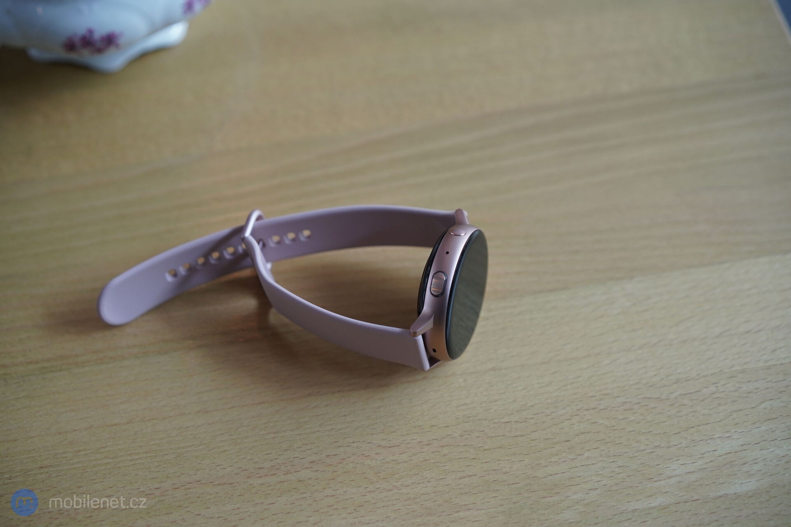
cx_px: 396
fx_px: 1208
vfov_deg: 24.6
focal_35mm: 55
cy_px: 264
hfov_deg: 36.2
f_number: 3.5
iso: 800
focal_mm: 55
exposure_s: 1/320
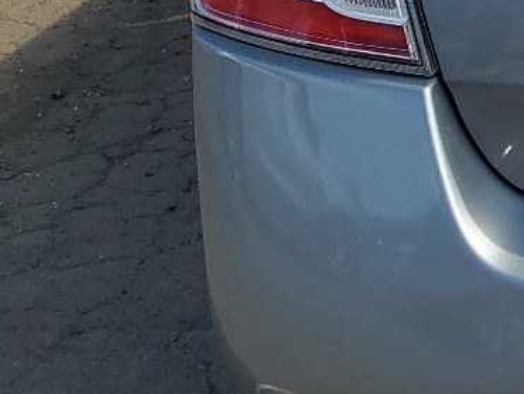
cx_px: 1040
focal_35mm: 112
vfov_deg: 12.8
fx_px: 1697
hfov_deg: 14.6
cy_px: -129
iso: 50
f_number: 1.5
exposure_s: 1/2500
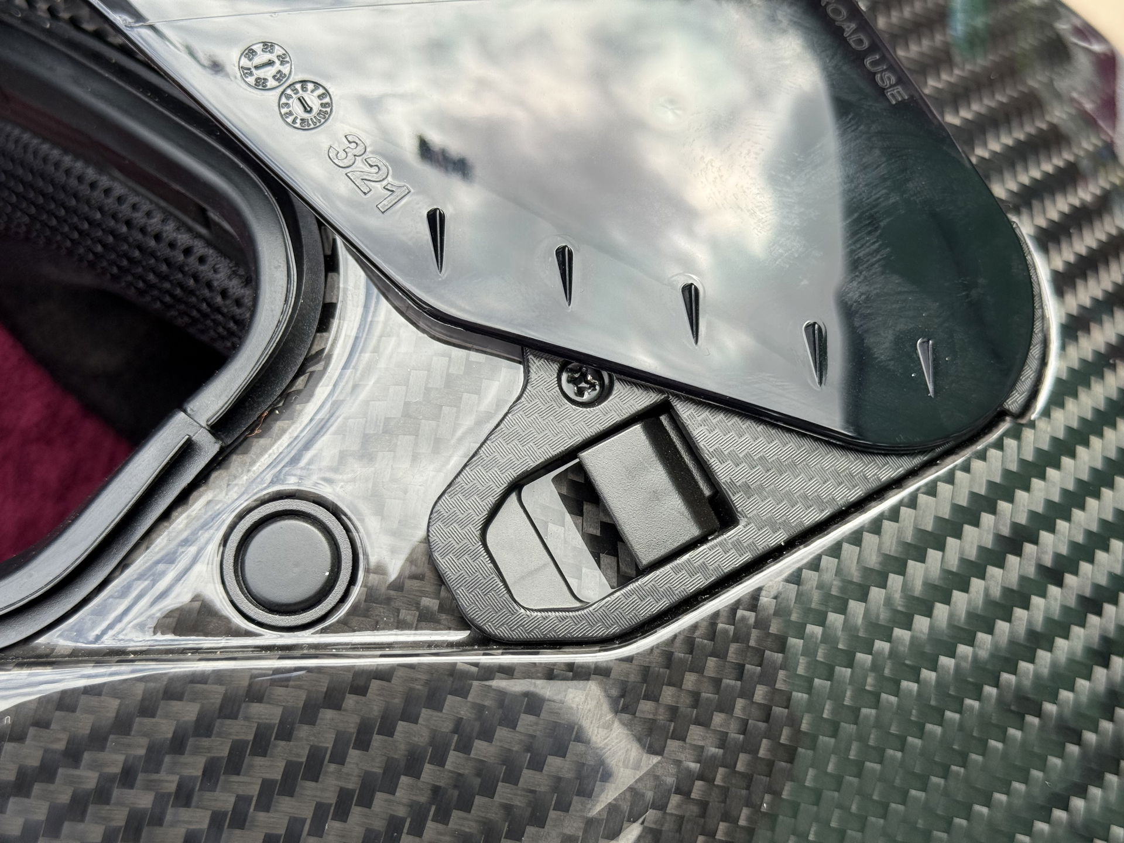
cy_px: 422
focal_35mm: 48
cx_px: 562
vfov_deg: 30.3
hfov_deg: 39.7
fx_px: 1559
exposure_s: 1/699
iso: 64
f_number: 1.78
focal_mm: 6.76
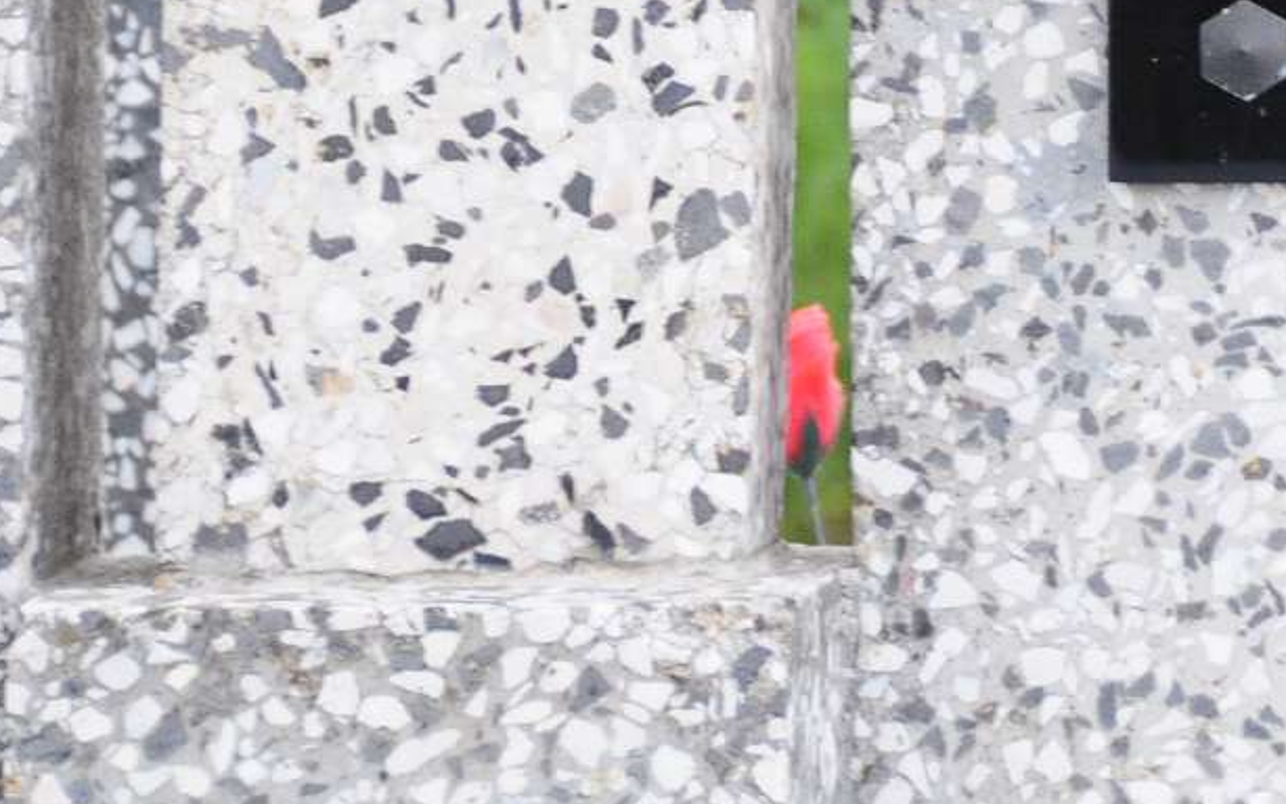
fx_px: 19622
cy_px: -544
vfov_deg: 2.3
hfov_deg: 3.7
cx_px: 1831
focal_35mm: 560
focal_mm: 105
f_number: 7.1
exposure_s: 1/125
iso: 640
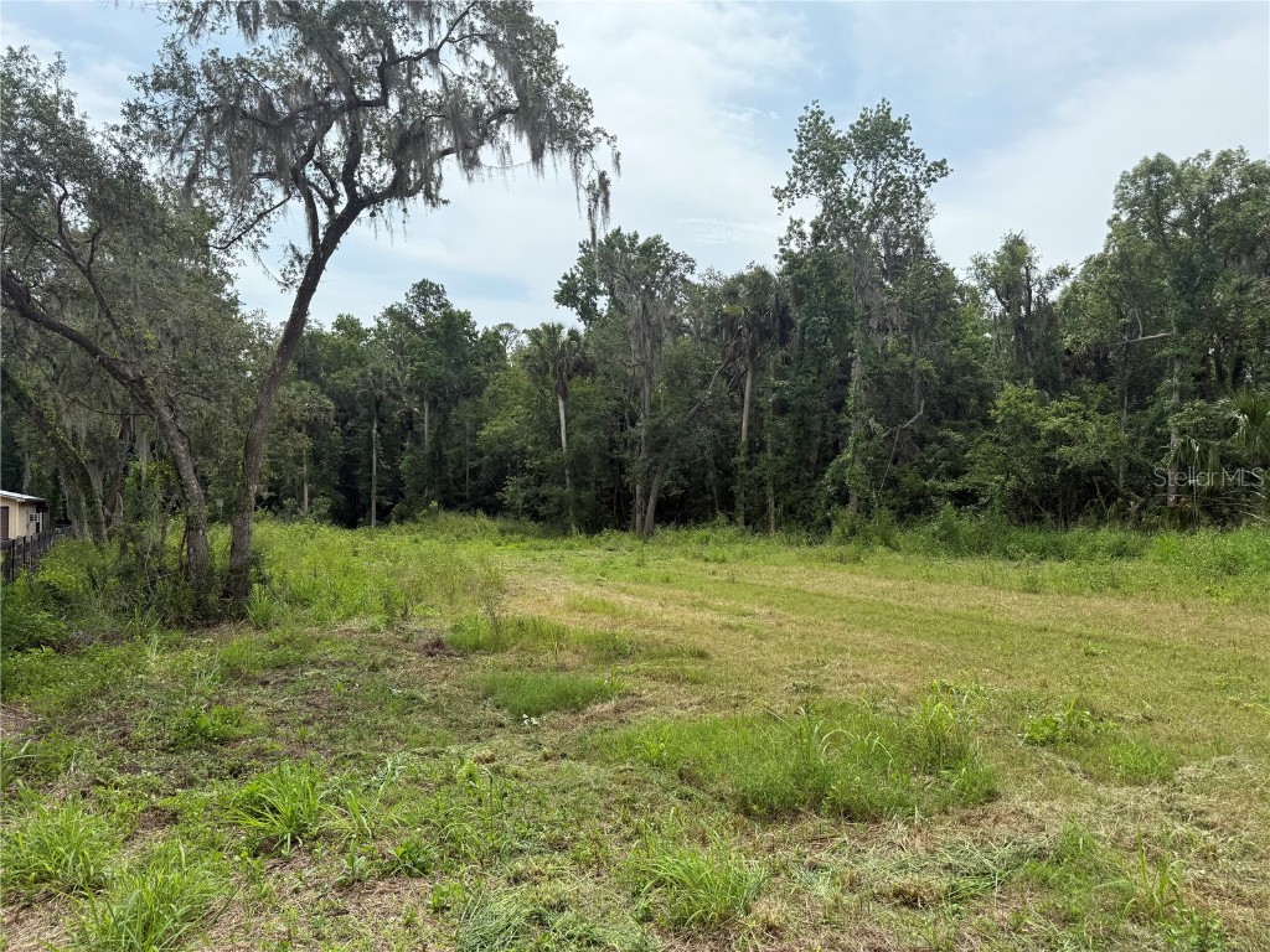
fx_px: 881
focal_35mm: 24
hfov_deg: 71.6
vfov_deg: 56.8
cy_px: 476
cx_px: 635
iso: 100
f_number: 1.78
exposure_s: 1/4673
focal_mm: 6.76
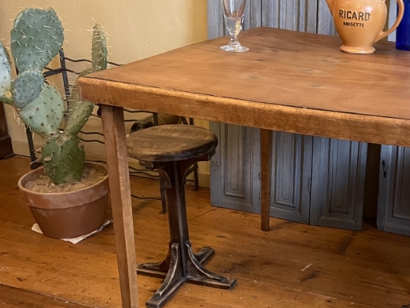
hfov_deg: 36.1
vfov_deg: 29.1
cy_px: 166
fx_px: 592
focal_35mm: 50
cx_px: 359
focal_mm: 4.2
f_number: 1.6
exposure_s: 1/33
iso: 500
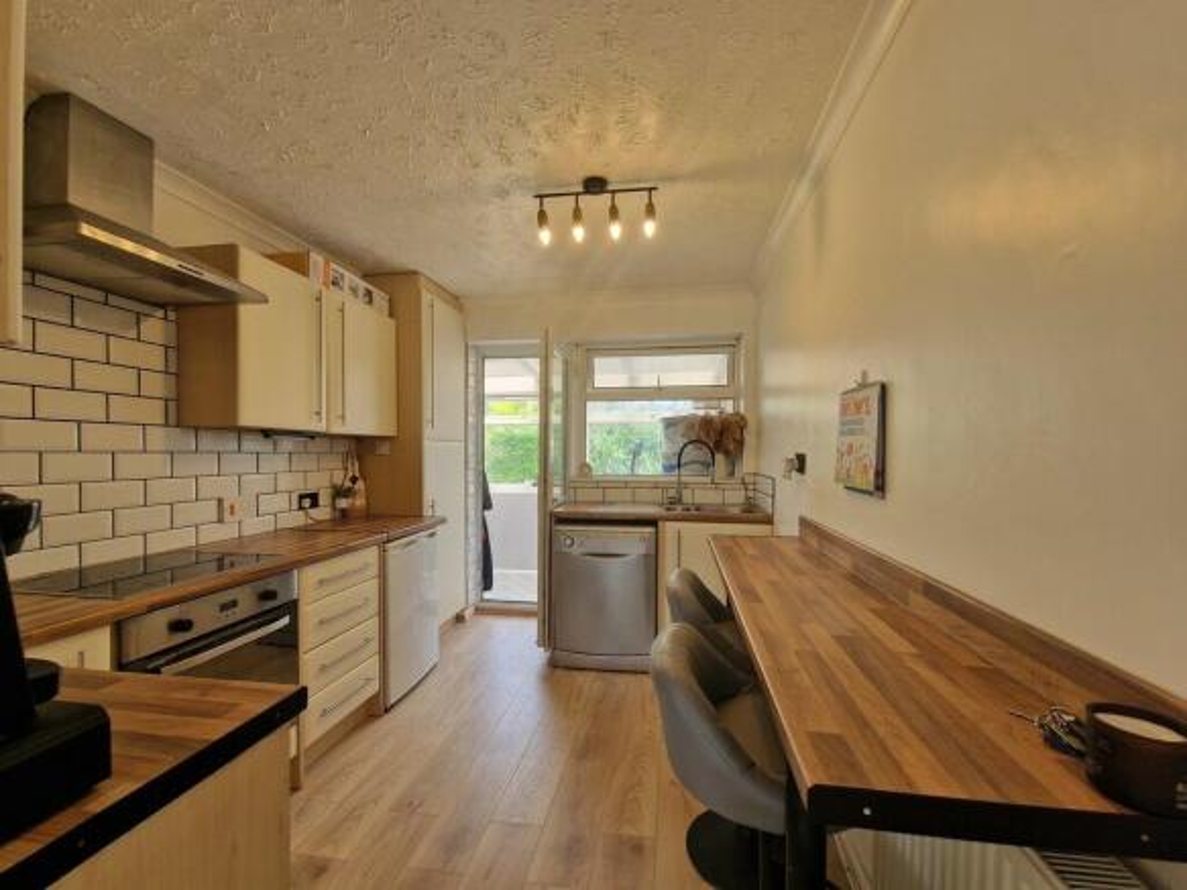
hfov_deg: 106.2
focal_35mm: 13
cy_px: 445
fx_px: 446
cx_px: 594
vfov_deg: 89.9
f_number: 2.2
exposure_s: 1/100
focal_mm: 2.2
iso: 64
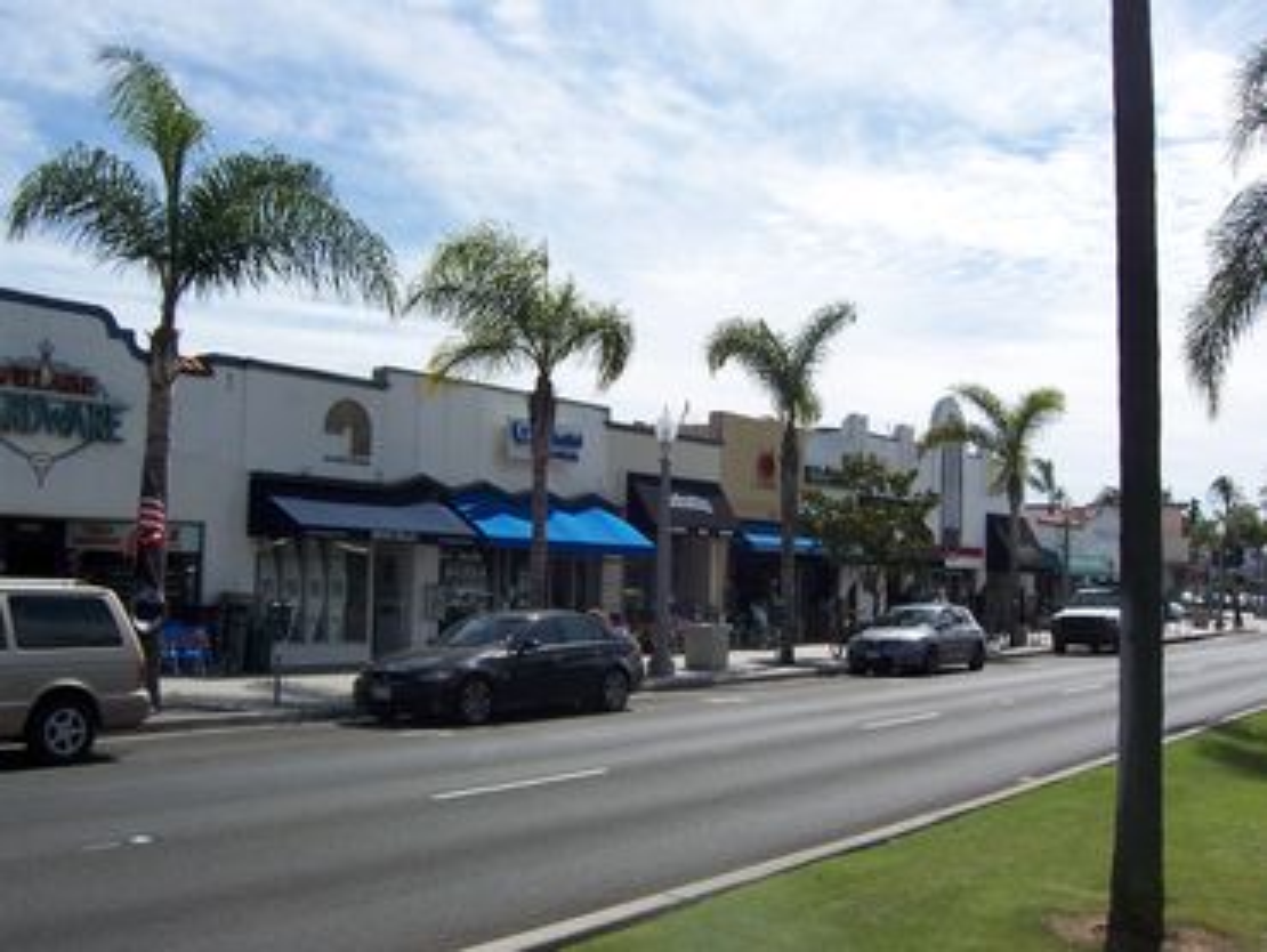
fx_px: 1319
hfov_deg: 51.3
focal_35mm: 36
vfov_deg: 39.7
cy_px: 476
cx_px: 634
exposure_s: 1/800
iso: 80
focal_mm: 6.2
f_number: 4.5
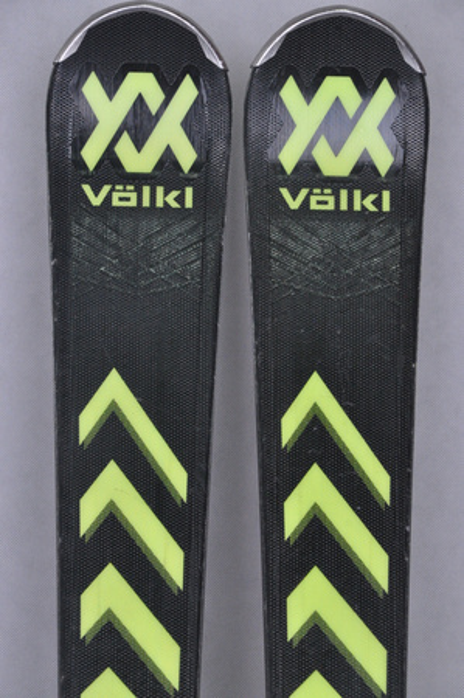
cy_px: 349
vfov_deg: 13.1
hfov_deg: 8.7
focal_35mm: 158
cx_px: 232
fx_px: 3052
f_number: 9.5
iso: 3200
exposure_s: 1/125
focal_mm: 105
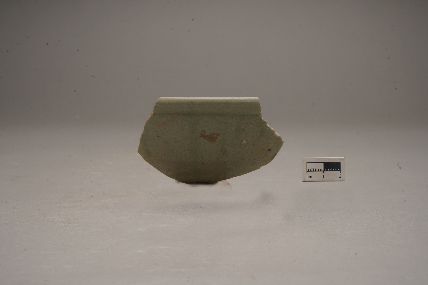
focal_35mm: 70
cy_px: 142
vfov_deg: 19.5
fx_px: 832
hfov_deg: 28.8
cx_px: 214
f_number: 18
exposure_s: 1/125
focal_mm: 70
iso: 100
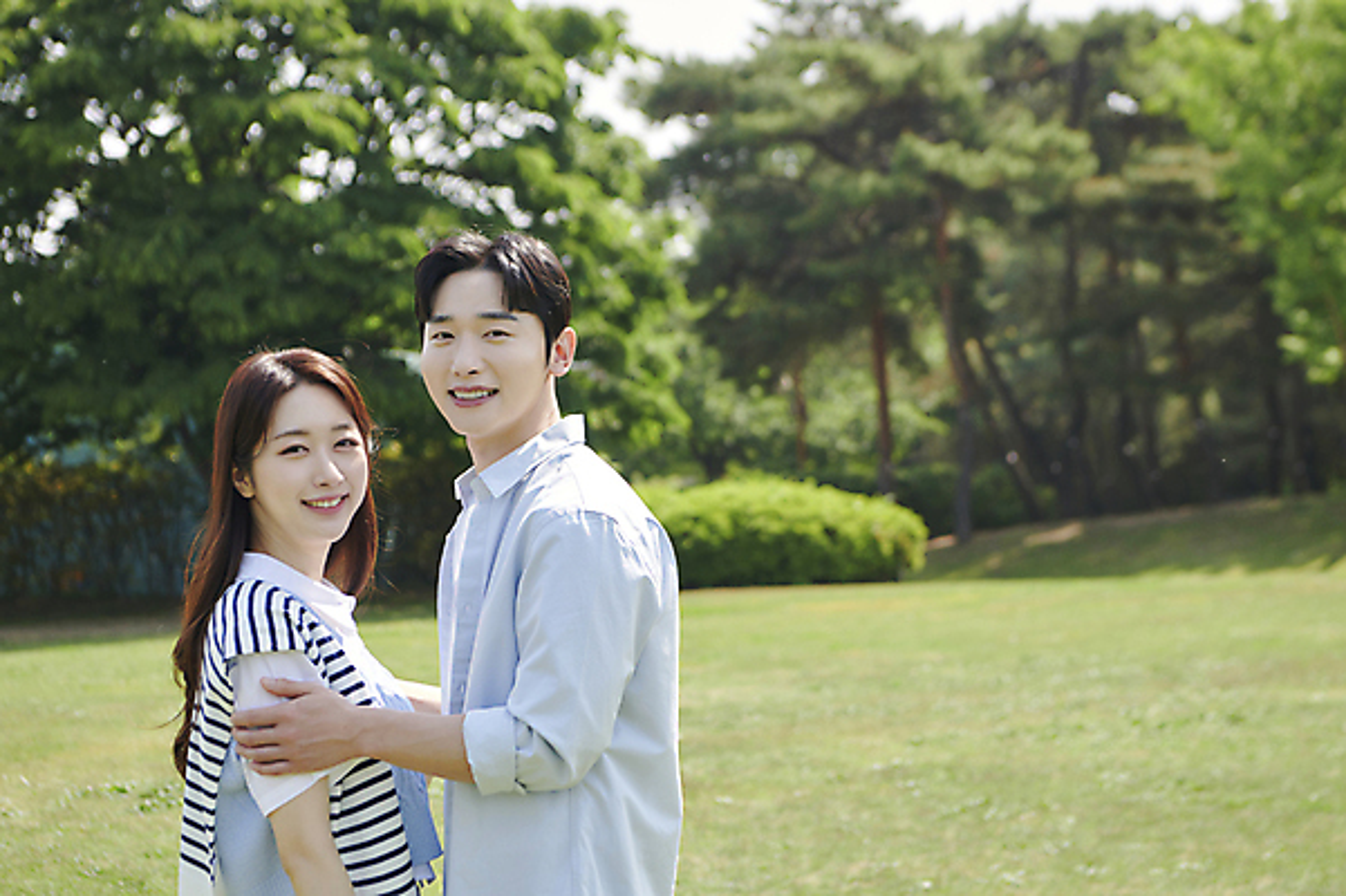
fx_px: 3139
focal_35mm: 84
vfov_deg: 16.2
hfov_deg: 24.2
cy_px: 448
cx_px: 673
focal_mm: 70
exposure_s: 1/250
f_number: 4.5
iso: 100
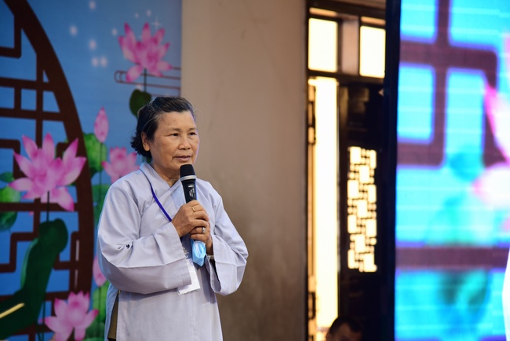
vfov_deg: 11.4
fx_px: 1701
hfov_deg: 17.1
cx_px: 255
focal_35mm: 120
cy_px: 170
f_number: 4
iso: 800
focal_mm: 120
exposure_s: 1/40
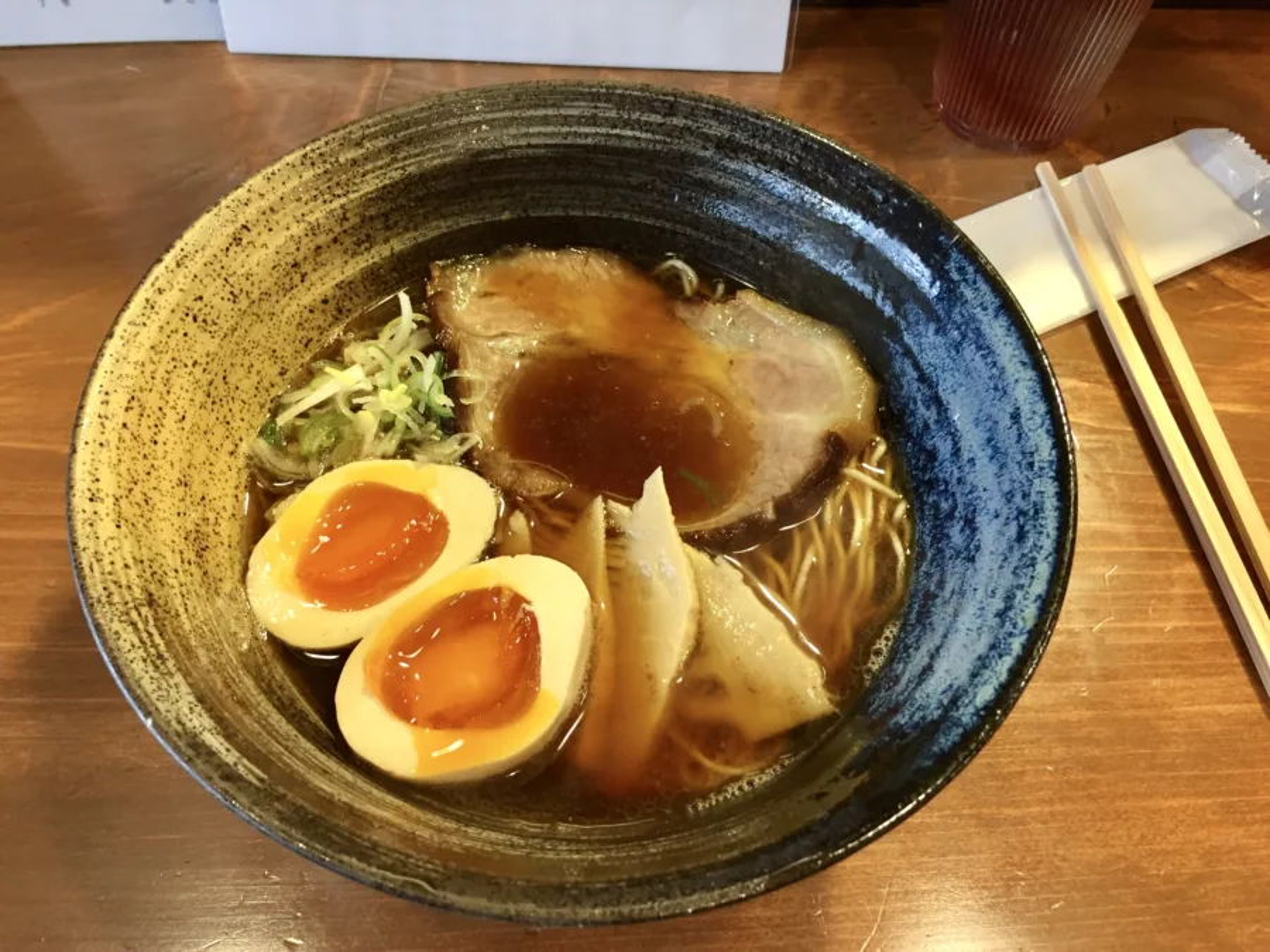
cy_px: 476
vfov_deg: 48.2
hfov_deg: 61.7
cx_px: 635
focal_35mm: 29
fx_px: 1064
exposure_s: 1/30
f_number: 2.2
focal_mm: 4.15
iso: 125
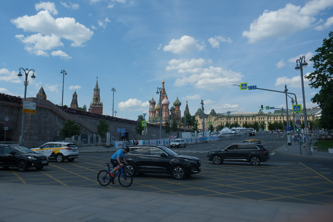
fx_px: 250
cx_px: 166
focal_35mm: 27
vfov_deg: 47.9
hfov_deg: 67.4
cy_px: 111
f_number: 7.1
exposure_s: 1/1100
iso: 320
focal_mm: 18
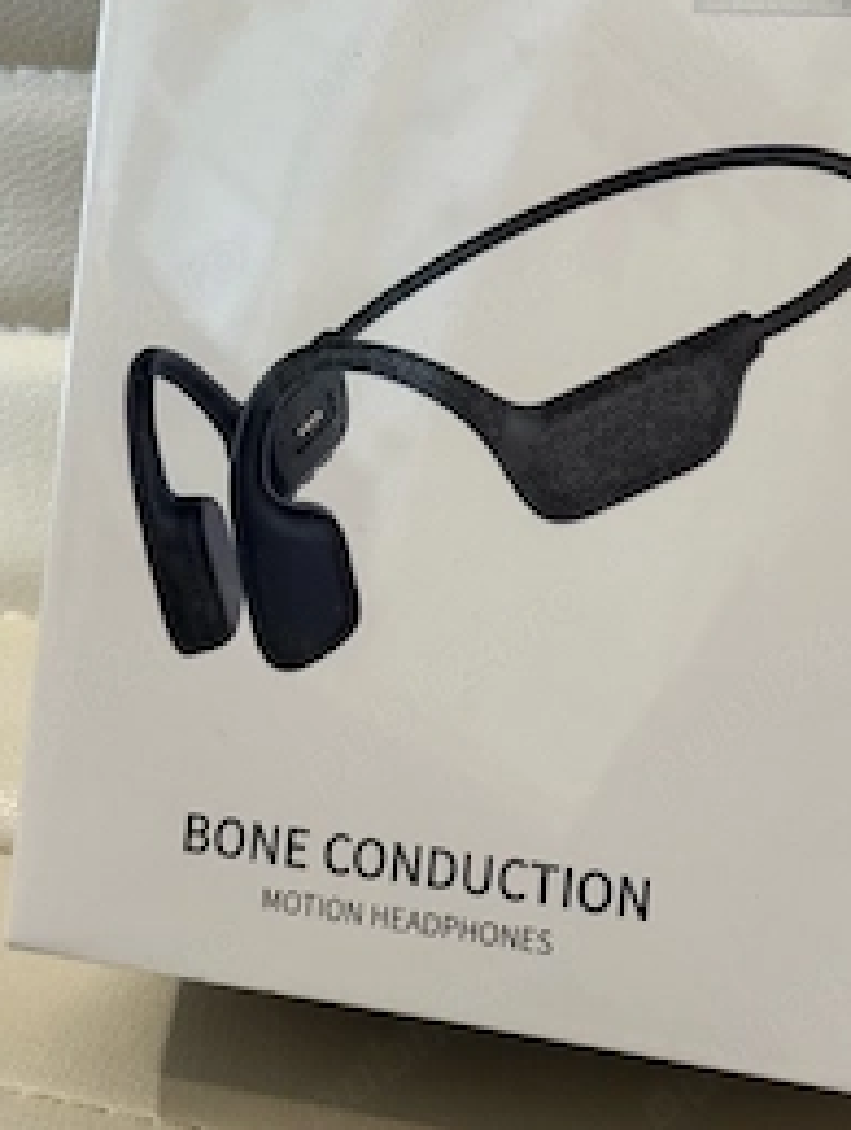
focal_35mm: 74
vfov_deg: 26.2
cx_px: 528
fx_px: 2420
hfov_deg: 19.9
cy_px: 397
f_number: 1.78
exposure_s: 1/60
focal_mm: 6.76
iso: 200
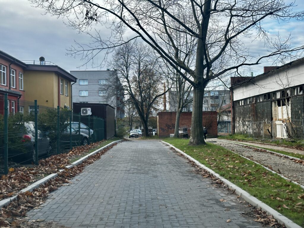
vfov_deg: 30.3
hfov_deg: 39.7
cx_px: 152
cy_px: 114
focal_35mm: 48
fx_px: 422
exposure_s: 1/694
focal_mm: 6.86
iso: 64
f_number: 1.78
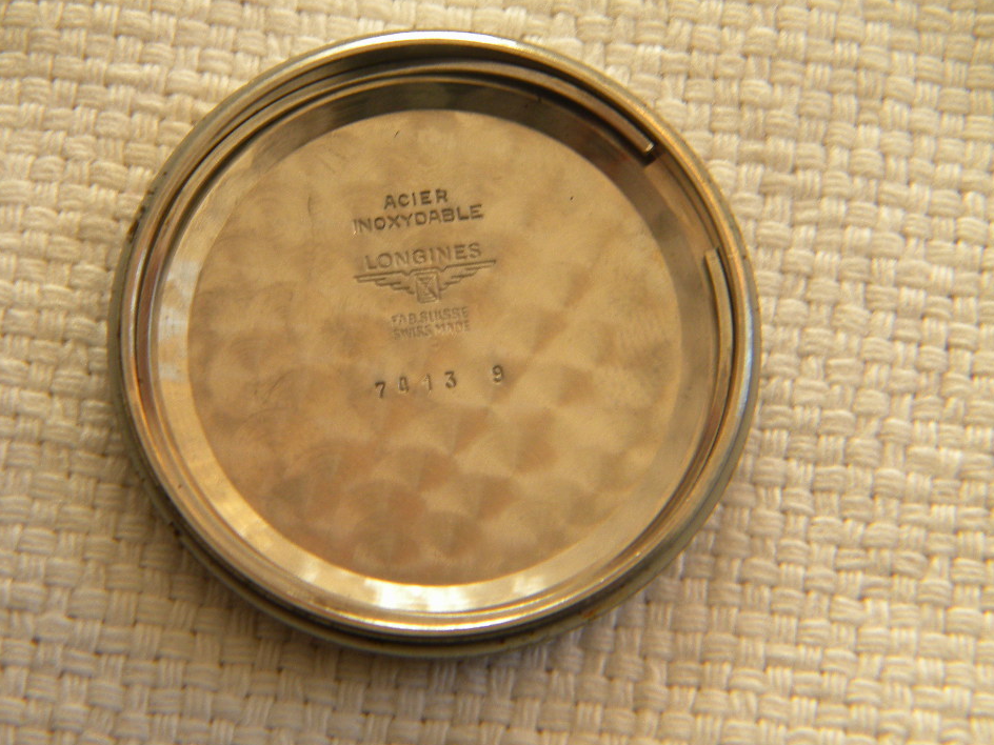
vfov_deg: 16.4
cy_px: 382
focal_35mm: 90
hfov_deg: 21.8
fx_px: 2584
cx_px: 459
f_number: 4.5
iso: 111
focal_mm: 15.1
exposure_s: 1/59.6
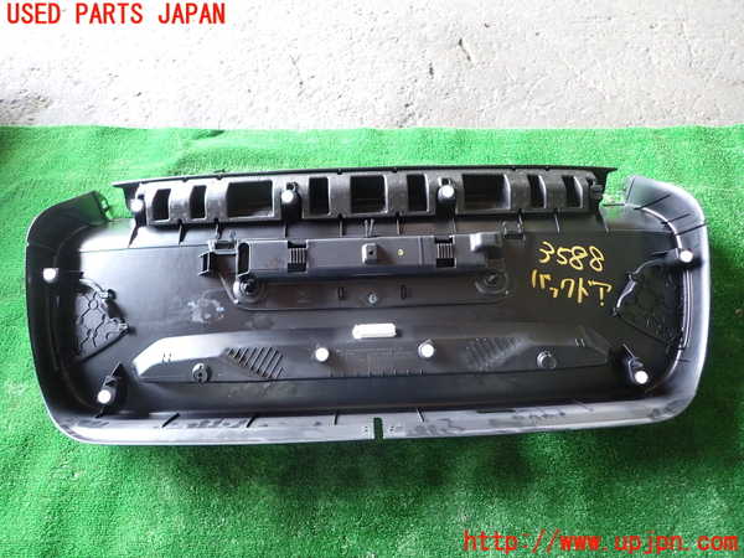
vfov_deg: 54.9
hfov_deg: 69.4
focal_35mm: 25
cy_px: 279
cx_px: 372
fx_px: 537
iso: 200
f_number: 2
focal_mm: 4.5
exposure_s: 1/50
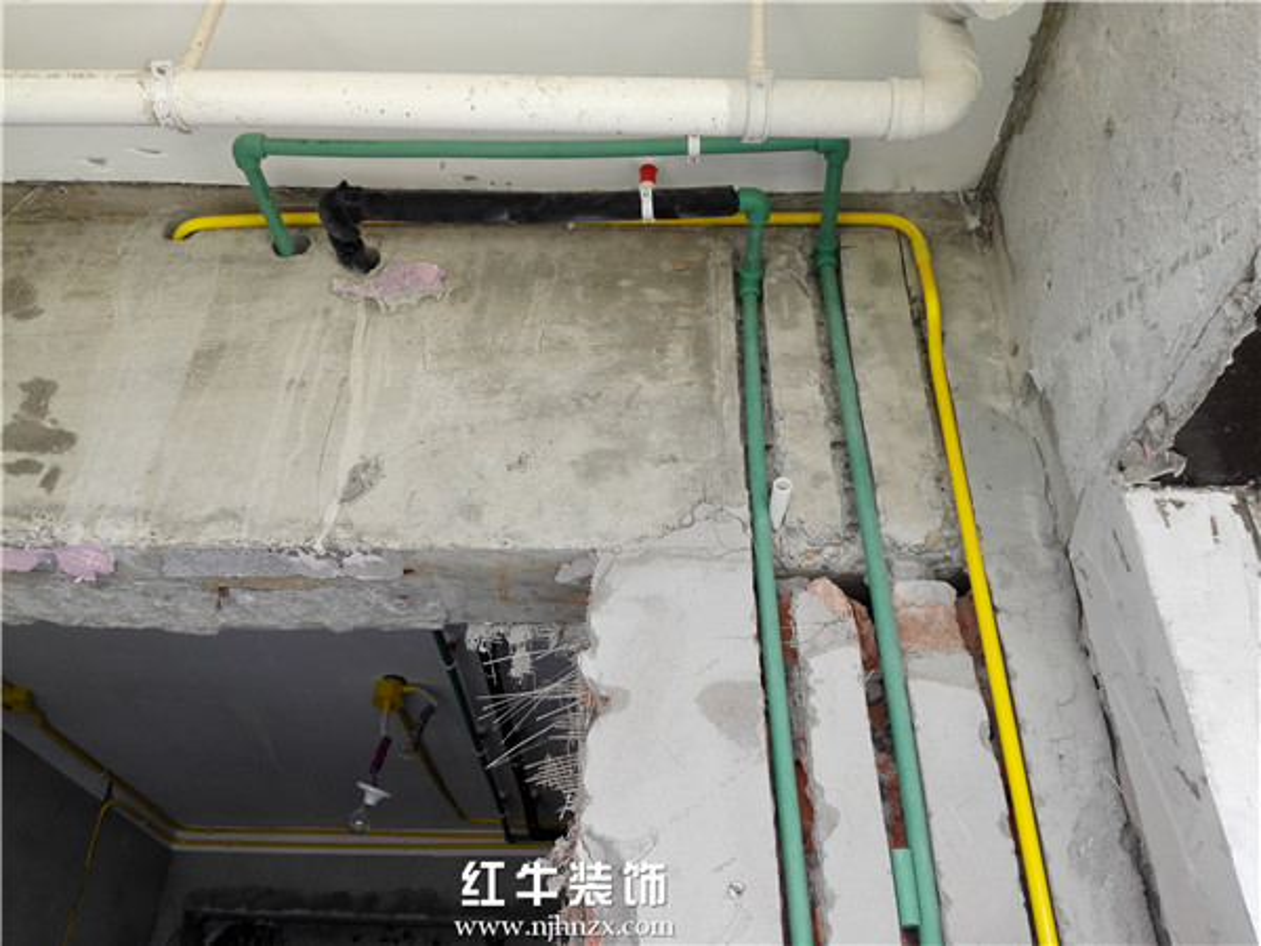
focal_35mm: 28
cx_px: 630
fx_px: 1020
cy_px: 473
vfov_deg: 49.7
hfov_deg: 63.4
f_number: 2
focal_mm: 3.79
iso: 50
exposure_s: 1/50
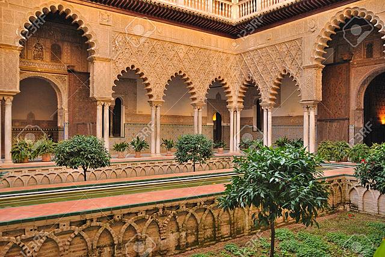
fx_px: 321
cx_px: 192
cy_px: 128
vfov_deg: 43.7
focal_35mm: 30
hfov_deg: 61.9
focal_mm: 20
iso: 100
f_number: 2.8
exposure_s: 1/60
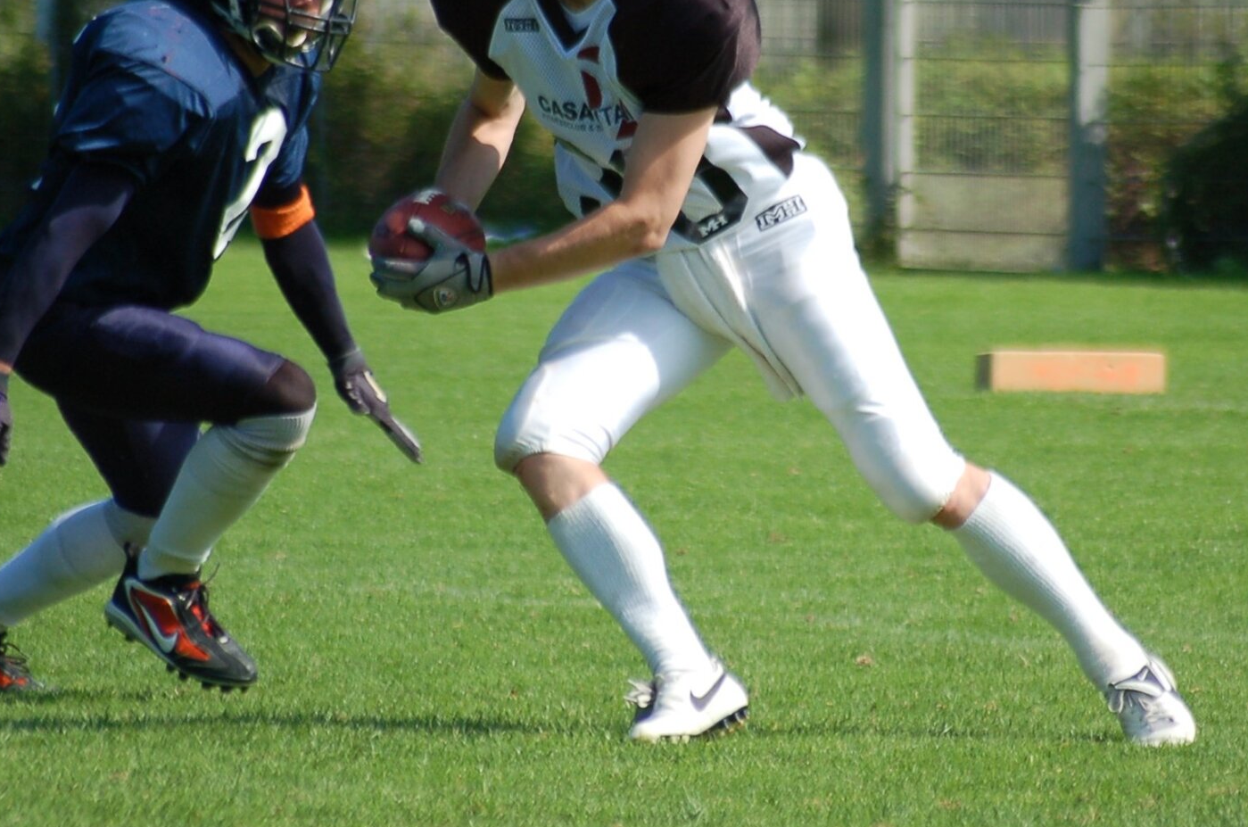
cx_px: 729
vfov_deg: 2.1
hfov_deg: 3.2
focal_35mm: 637
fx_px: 22040
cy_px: 199
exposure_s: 1/1000
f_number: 5.6
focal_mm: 270
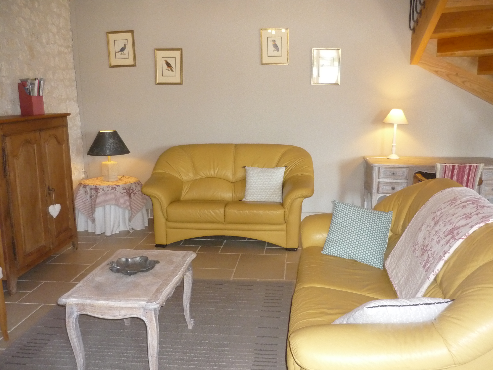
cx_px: 246
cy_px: 185
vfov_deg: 42.9
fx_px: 470
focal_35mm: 33
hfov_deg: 55.4
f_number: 2.8
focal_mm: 5.5
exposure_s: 1/30
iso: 400
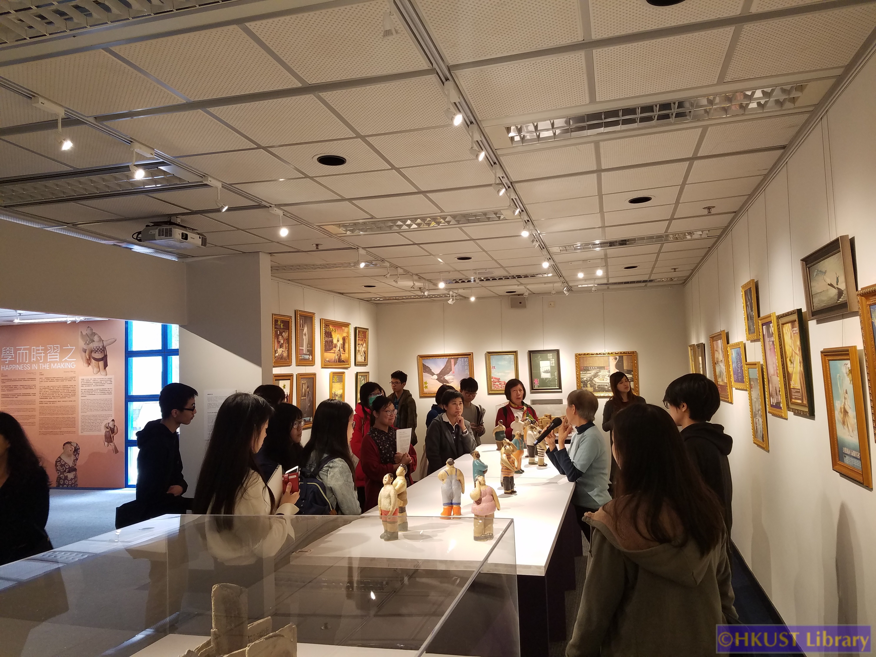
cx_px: 438
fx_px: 658
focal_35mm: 26
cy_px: 328
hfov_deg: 67.3
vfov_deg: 53.1
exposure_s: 1/50
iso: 100
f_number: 1.7
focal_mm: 4.2
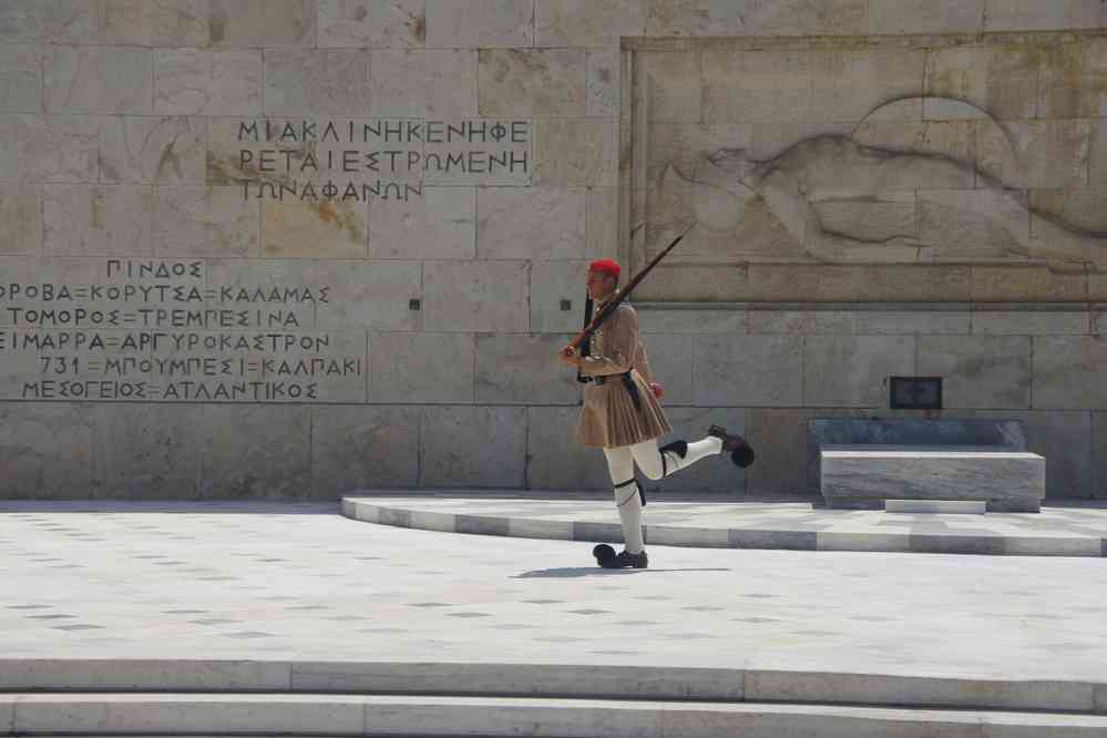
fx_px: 2537
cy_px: 369
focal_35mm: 82
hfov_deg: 24.6
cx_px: 554
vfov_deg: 16.6
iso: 200
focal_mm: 55
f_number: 11
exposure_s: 1/200
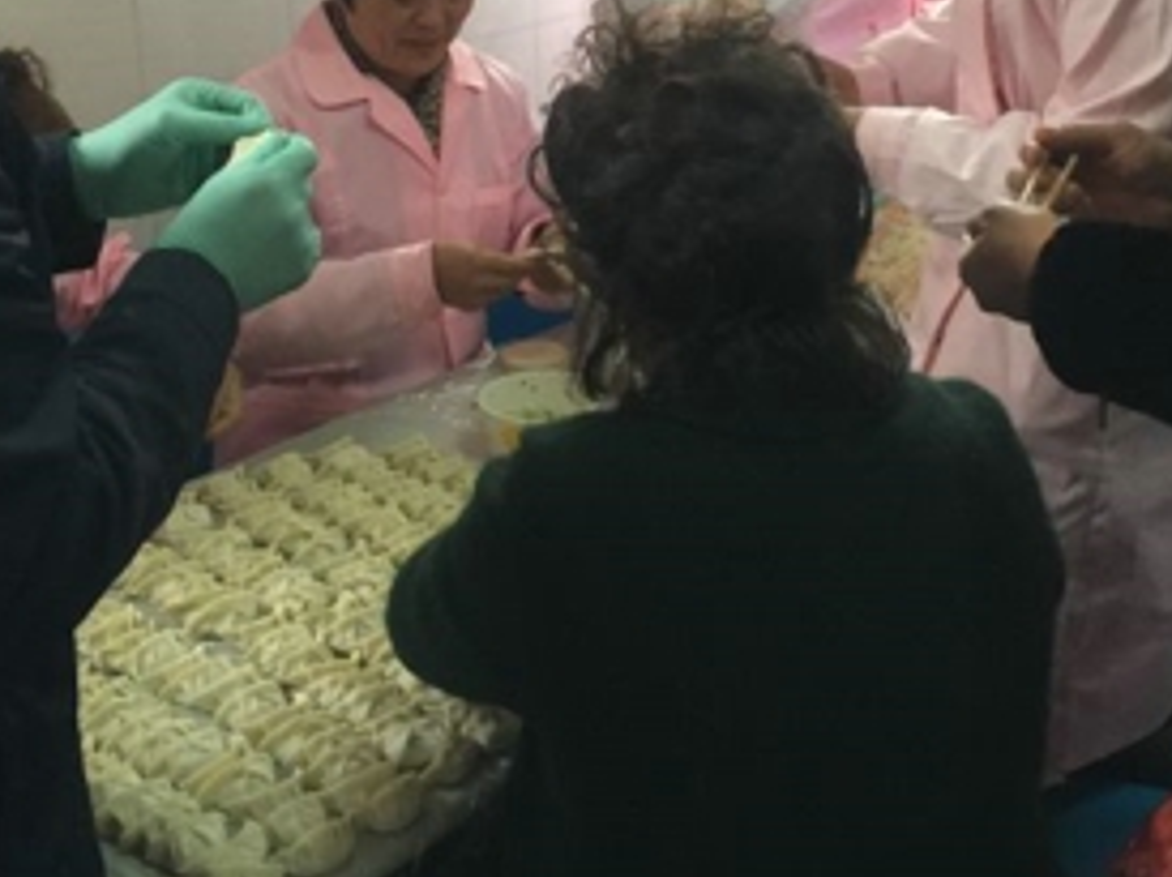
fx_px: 1793
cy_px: 186
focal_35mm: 53
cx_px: 607
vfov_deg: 27.0
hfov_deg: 36.2
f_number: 2.2
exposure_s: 1/10
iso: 100
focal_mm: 4.15
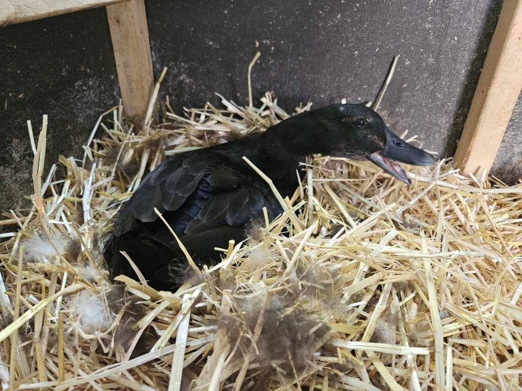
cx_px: 261
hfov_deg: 73.9
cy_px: 196
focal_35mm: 23
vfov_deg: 58.9
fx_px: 347
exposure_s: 1/170
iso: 800
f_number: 1.8
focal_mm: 5.4
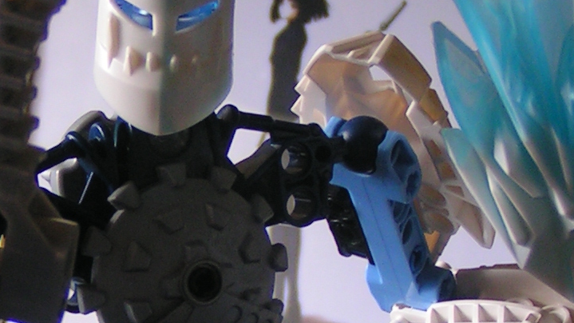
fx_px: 1796
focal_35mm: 118
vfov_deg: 10.2
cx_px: 223
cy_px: 289
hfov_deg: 18.1
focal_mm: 5.8
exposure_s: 1/40
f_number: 2.8
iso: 80
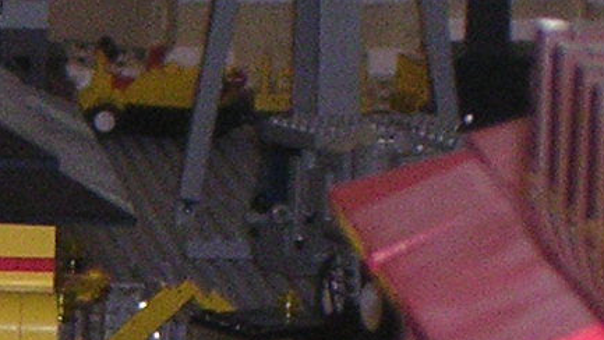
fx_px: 9485
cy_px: 801
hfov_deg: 3.6
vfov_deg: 2.0
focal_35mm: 592
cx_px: -180
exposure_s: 1/60.1
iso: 255
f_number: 4.9
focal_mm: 17.4
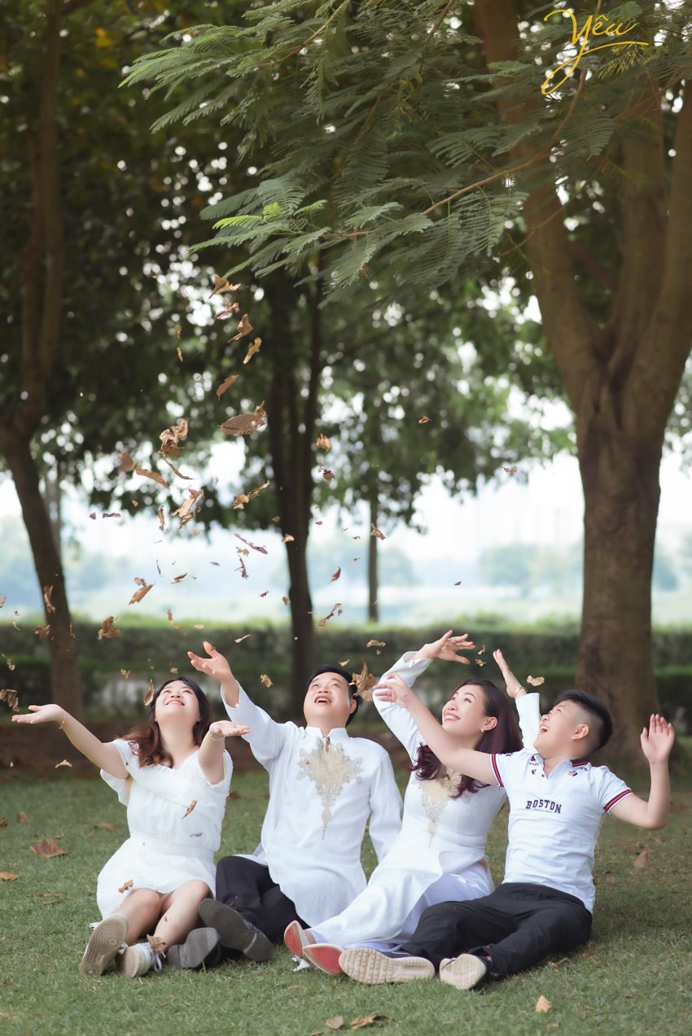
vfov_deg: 23.9
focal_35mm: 85
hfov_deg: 16.1
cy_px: 518
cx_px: 346
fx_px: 2448
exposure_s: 1/400
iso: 160
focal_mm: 85
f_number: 2.8
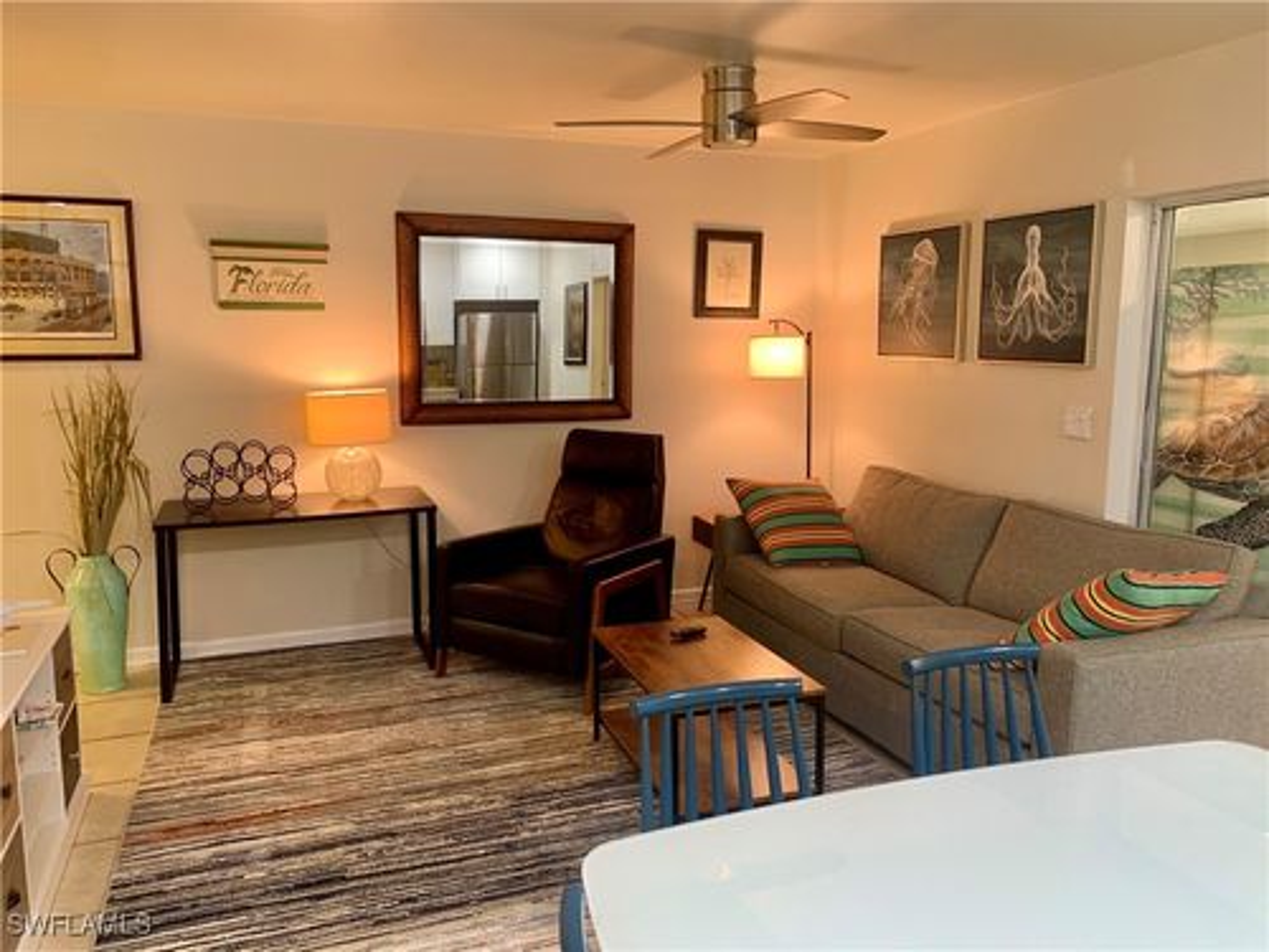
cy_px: 476
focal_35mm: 26
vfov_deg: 53.1
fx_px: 953
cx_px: 634
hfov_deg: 67.3
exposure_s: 1/60
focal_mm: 4.25
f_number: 1.8
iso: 125
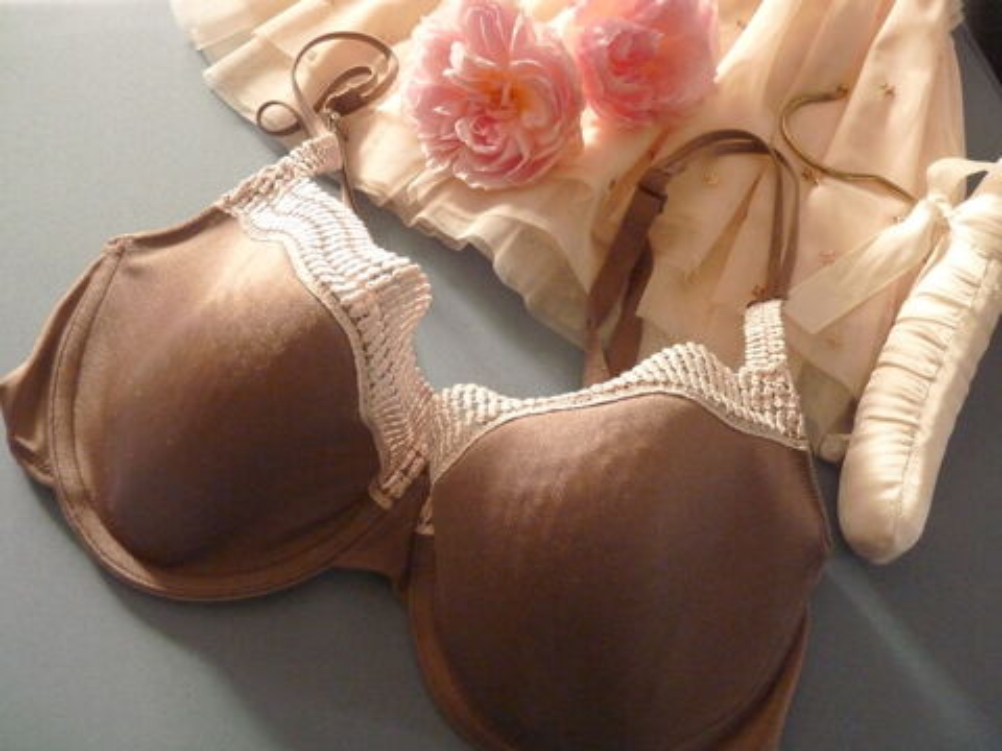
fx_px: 839
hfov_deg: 61.7
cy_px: 376
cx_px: 501
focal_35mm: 29
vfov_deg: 48.2
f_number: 2.8
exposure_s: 1/25
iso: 800
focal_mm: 5.1
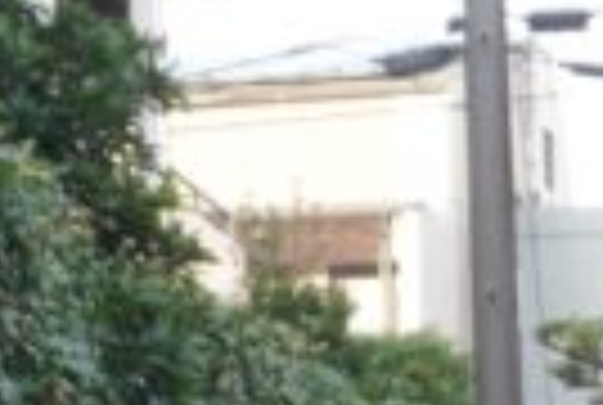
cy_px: 763
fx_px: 3072
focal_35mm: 183
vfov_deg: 7.3
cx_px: 882
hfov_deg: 10.8
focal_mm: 16
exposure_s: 1/60
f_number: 4
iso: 160
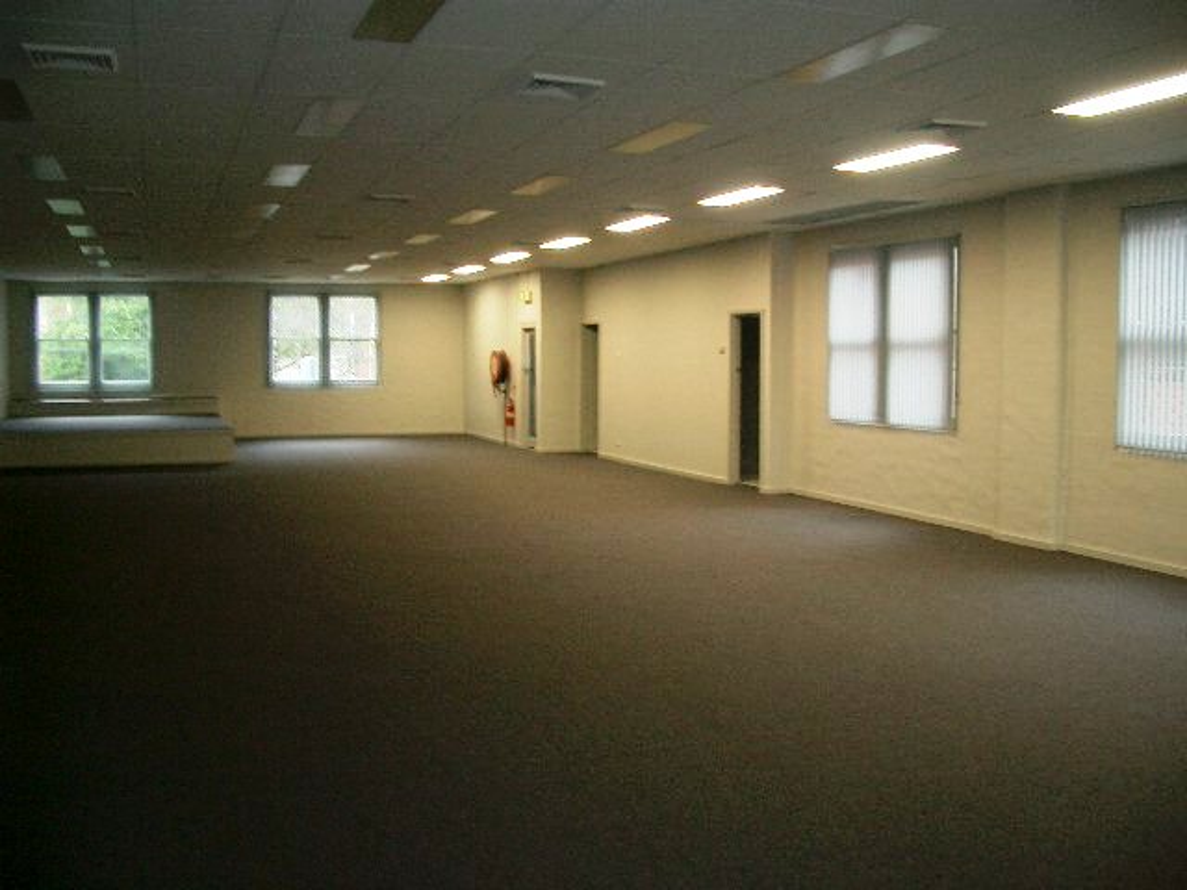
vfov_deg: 40.7
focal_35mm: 35
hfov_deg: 52.6
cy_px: 445
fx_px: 1200
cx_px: 594
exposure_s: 1/40
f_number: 2.6
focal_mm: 5.8
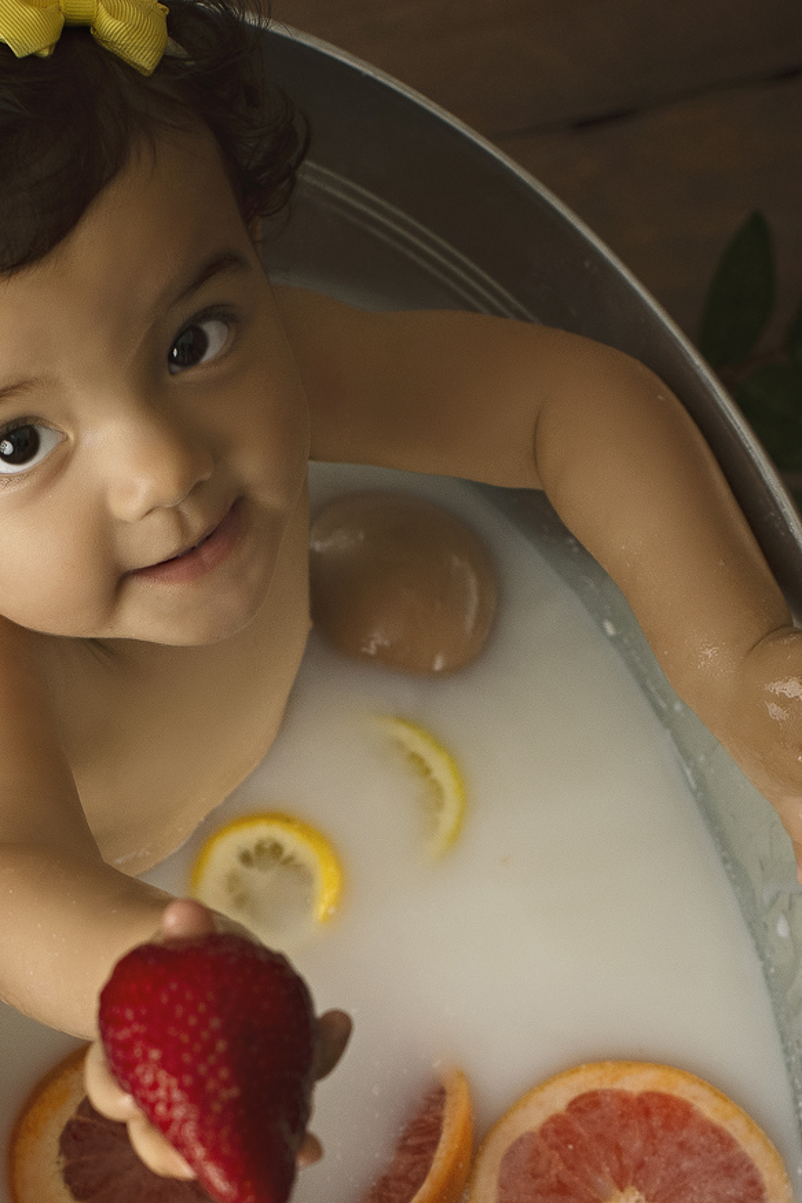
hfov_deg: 12.6
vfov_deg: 18.7
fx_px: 3611
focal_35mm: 108
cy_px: 1045
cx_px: 186
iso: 400
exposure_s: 1/200
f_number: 3.5
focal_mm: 35
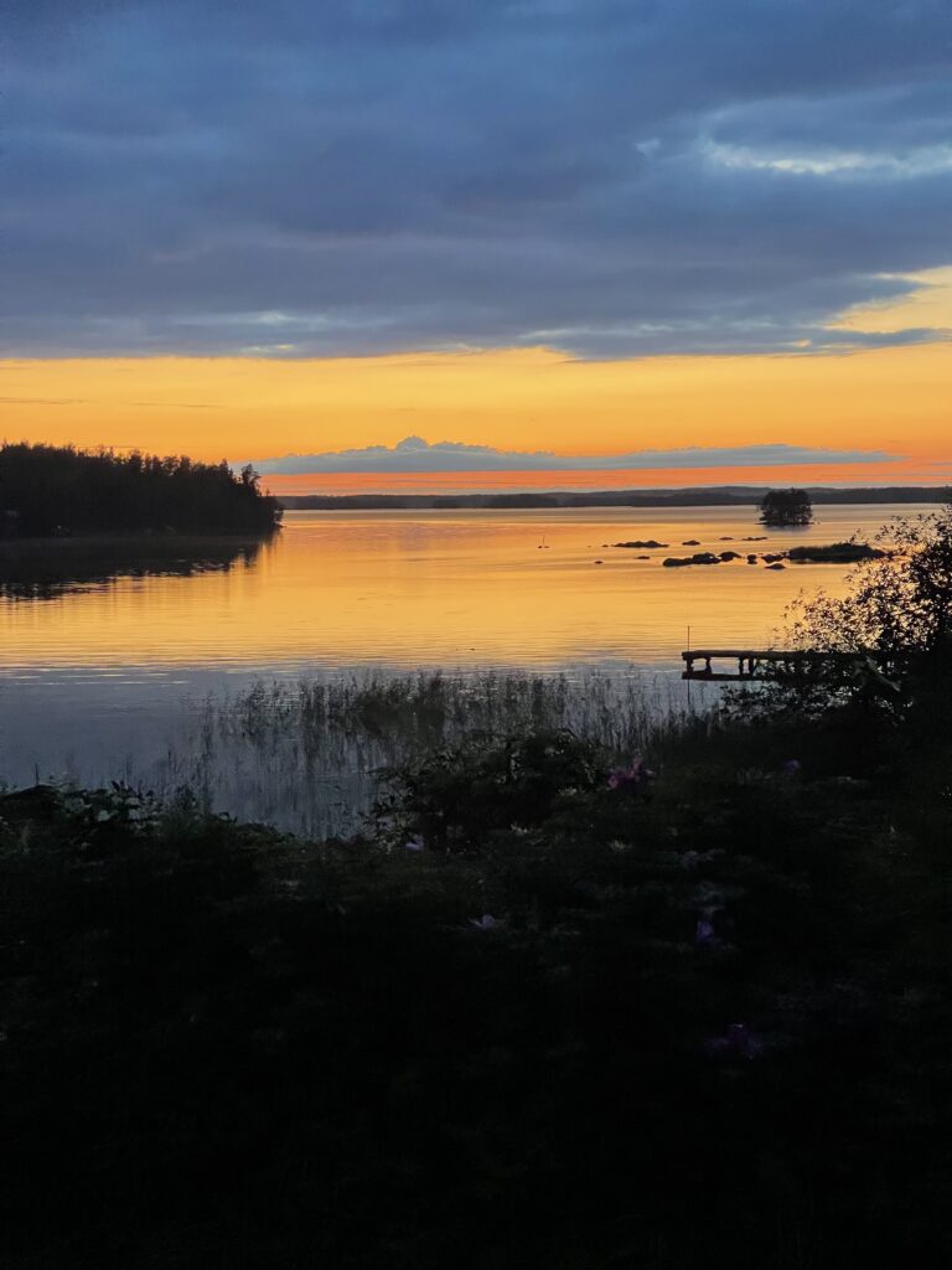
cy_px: 635
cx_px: 476
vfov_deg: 30.3
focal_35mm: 64
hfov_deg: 22.9
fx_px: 2347
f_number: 2.2
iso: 800
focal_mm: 7.5
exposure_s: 1/60
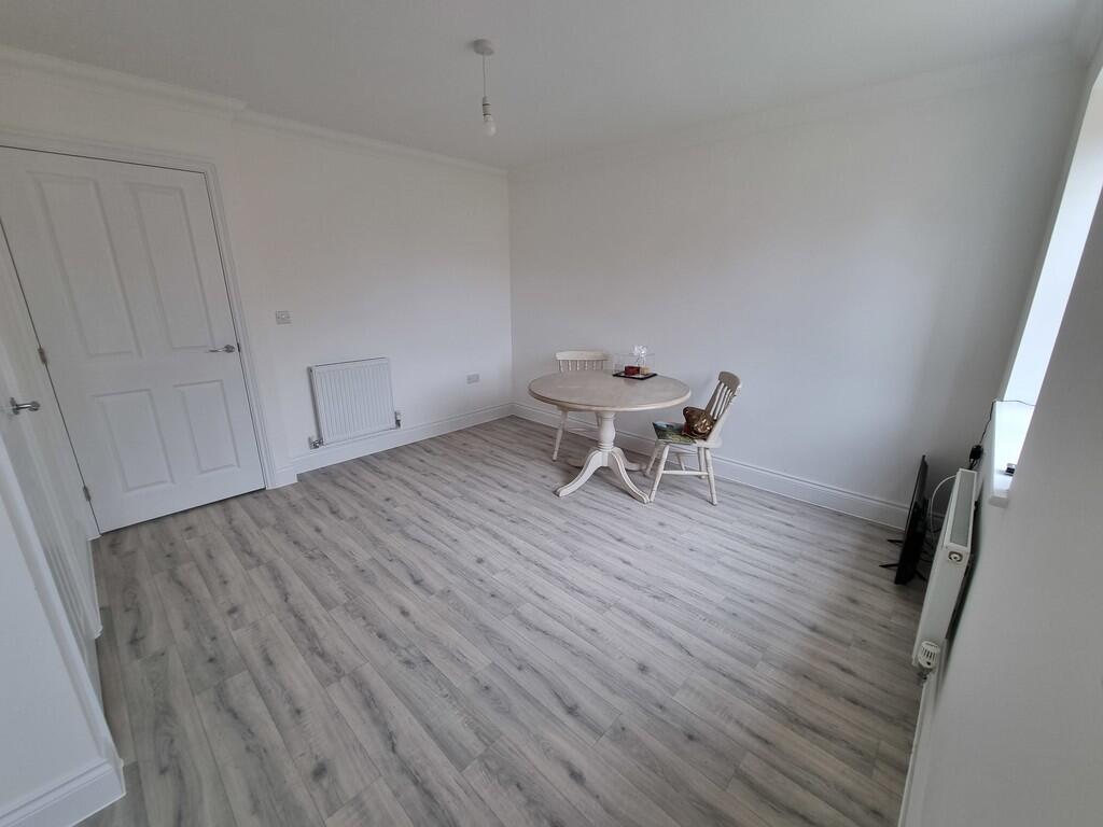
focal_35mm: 13
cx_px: 552
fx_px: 414
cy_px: 414
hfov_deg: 106.2
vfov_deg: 89.9
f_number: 2.2
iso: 64
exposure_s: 1/50
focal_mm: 2.2
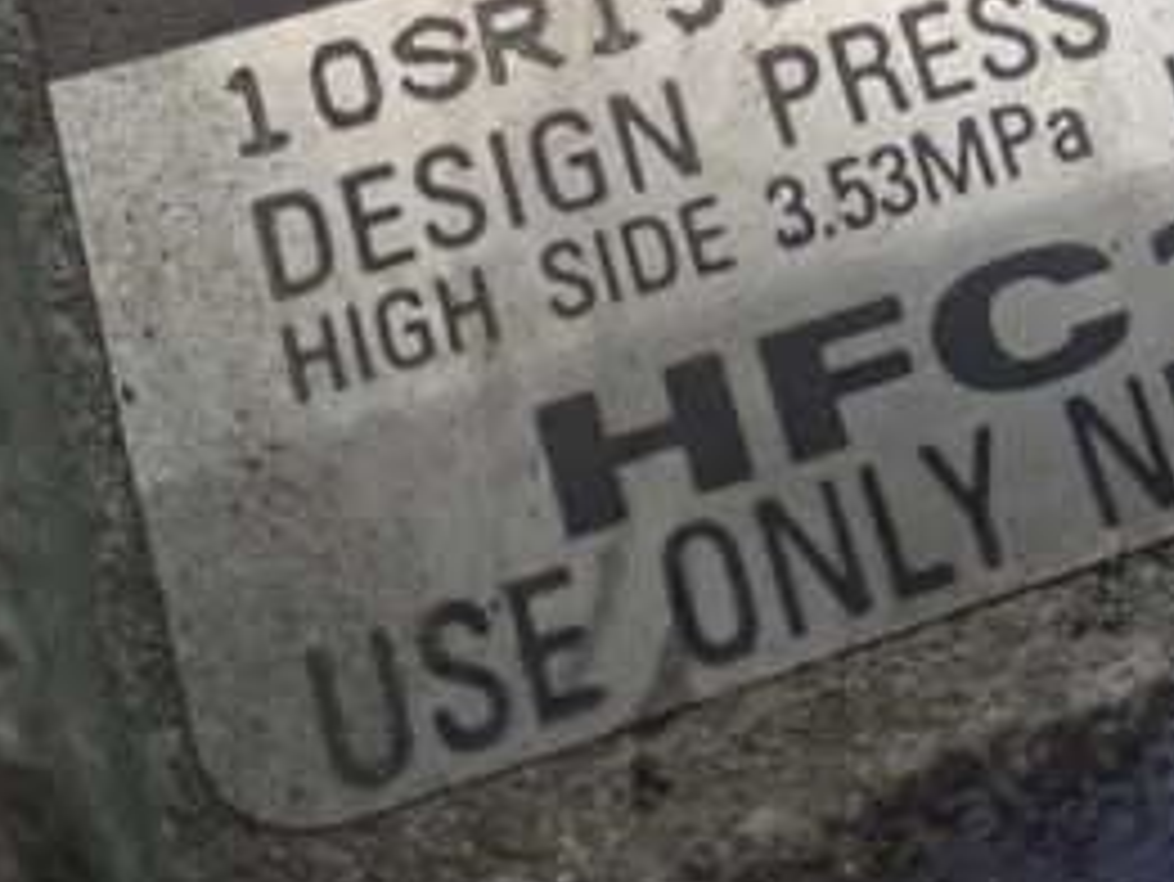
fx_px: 2341
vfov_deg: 20.6
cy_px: -18
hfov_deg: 27.1
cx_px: 1080
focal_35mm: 69
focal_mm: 5.4
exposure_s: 1/60
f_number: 2.3
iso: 800
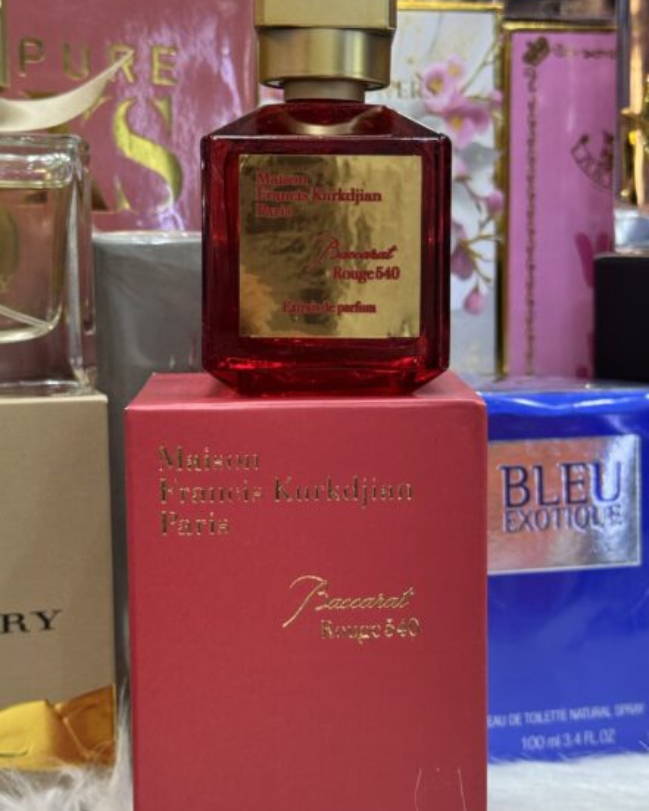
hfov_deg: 22.5
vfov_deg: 27.9
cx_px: 349
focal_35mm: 68
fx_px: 1632
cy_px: 403
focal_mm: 6.76
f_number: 1.78
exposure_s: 1/50
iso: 64
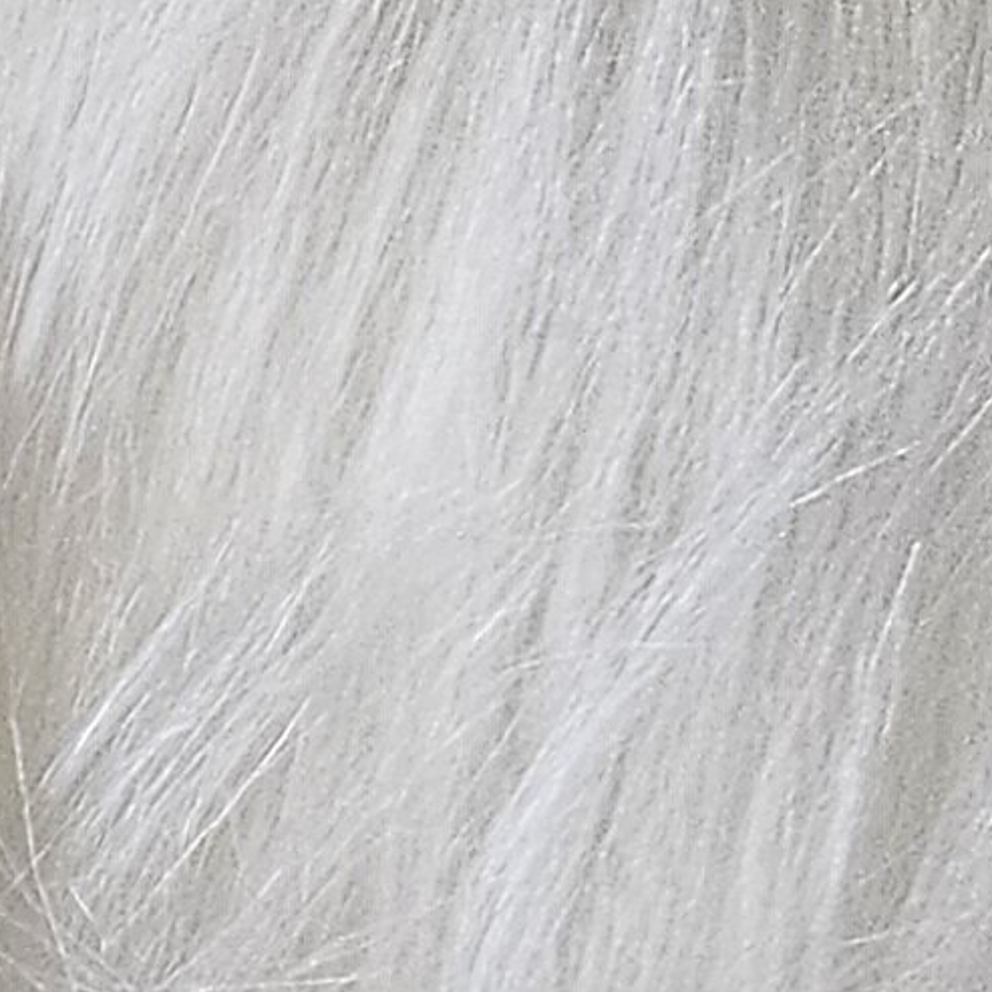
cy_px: 2139
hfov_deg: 8.9
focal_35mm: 165
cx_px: -1821
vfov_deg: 9.7
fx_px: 5350
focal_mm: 5.4
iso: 640
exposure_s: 1/30
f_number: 1.8
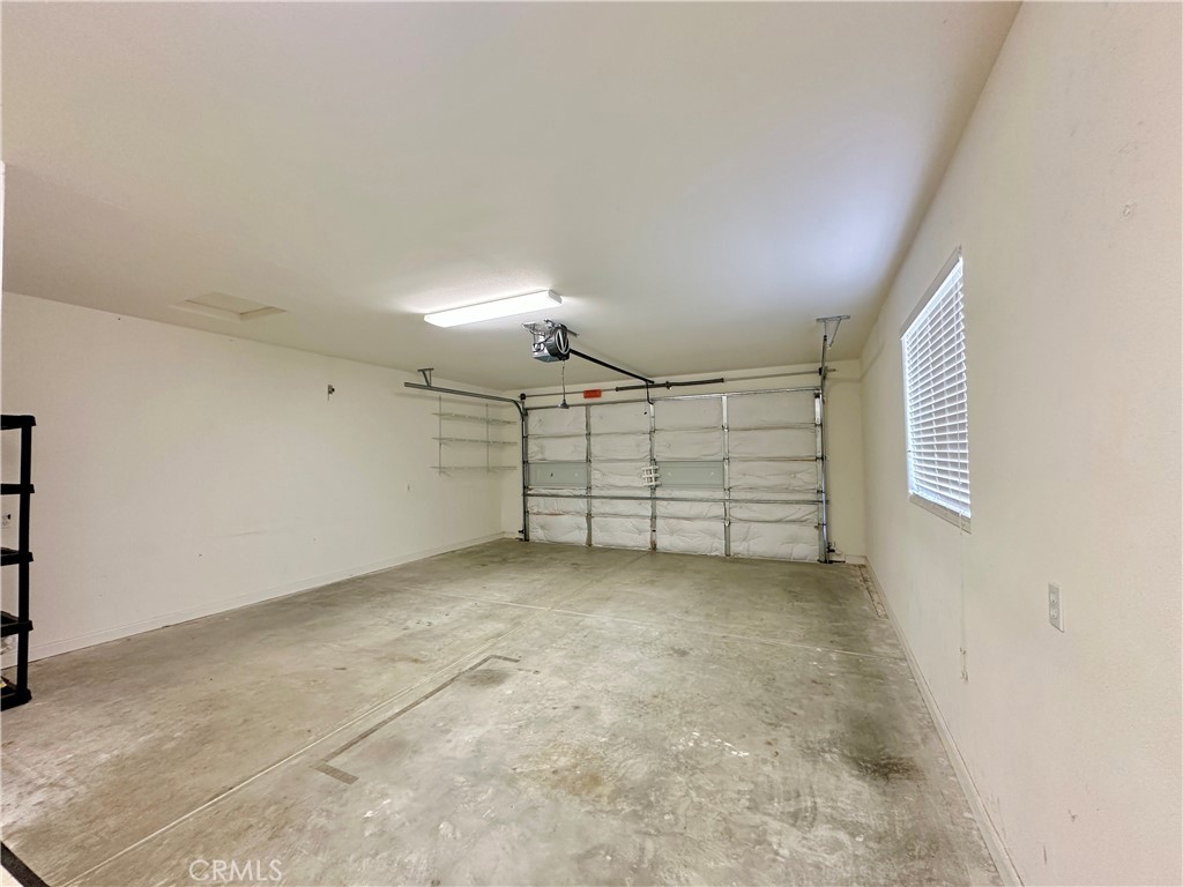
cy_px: 444
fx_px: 478
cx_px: 592
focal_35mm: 14
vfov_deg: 85.7
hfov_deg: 102.1
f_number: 2.2
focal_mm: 2.22
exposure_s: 1/60
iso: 320
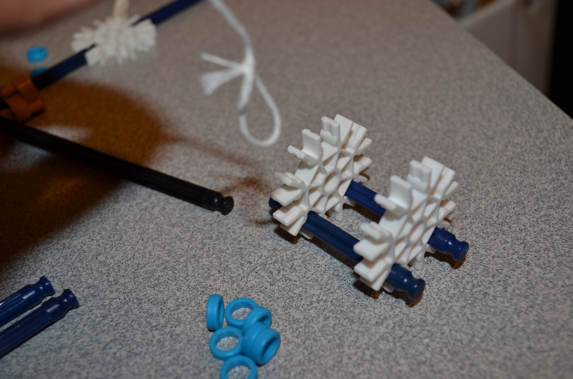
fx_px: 667
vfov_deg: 31.8
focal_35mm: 42
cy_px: 190
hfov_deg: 46.5
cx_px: 286
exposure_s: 1/30
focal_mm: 28
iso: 200
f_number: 5.6
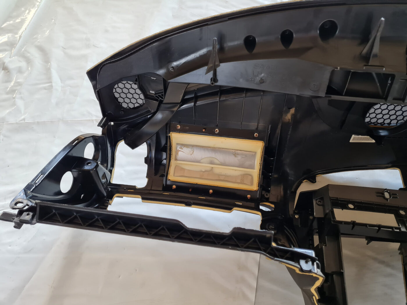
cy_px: 152
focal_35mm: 26
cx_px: 204
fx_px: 306
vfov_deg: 53.1
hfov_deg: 67.3
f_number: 1.8
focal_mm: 5.4
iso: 200
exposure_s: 1/100
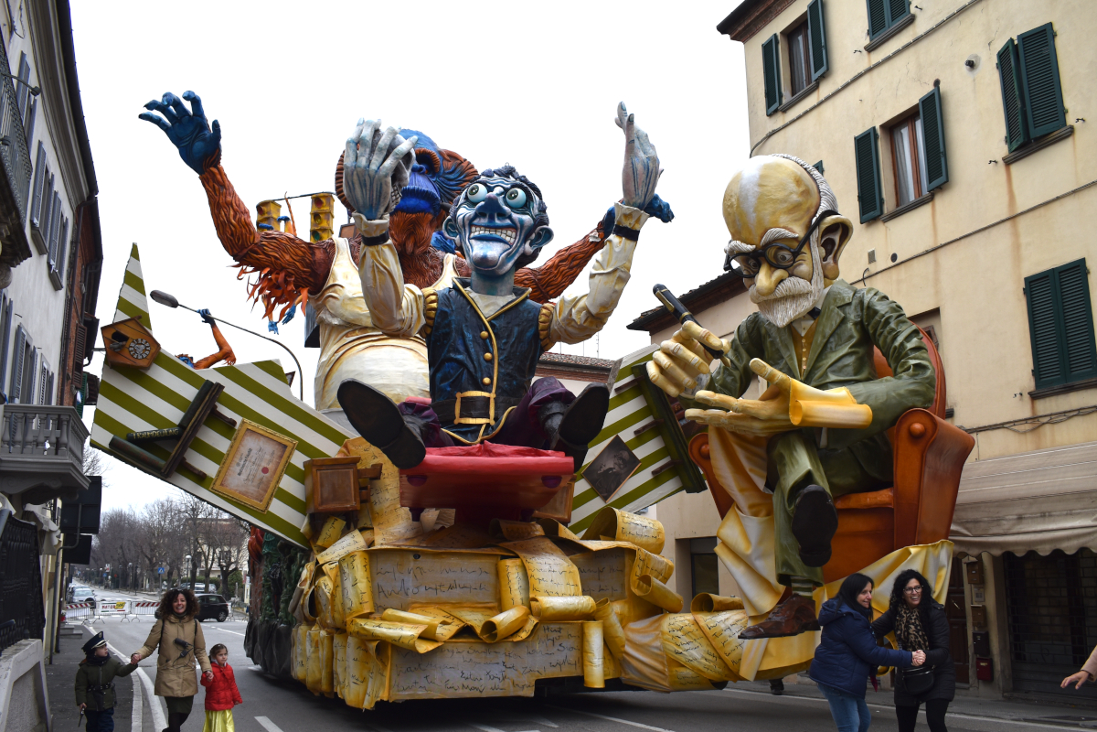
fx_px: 823
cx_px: 548
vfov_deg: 47.9
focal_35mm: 27
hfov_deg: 67.4
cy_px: 366
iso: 100
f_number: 5
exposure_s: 1/250
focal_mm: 18
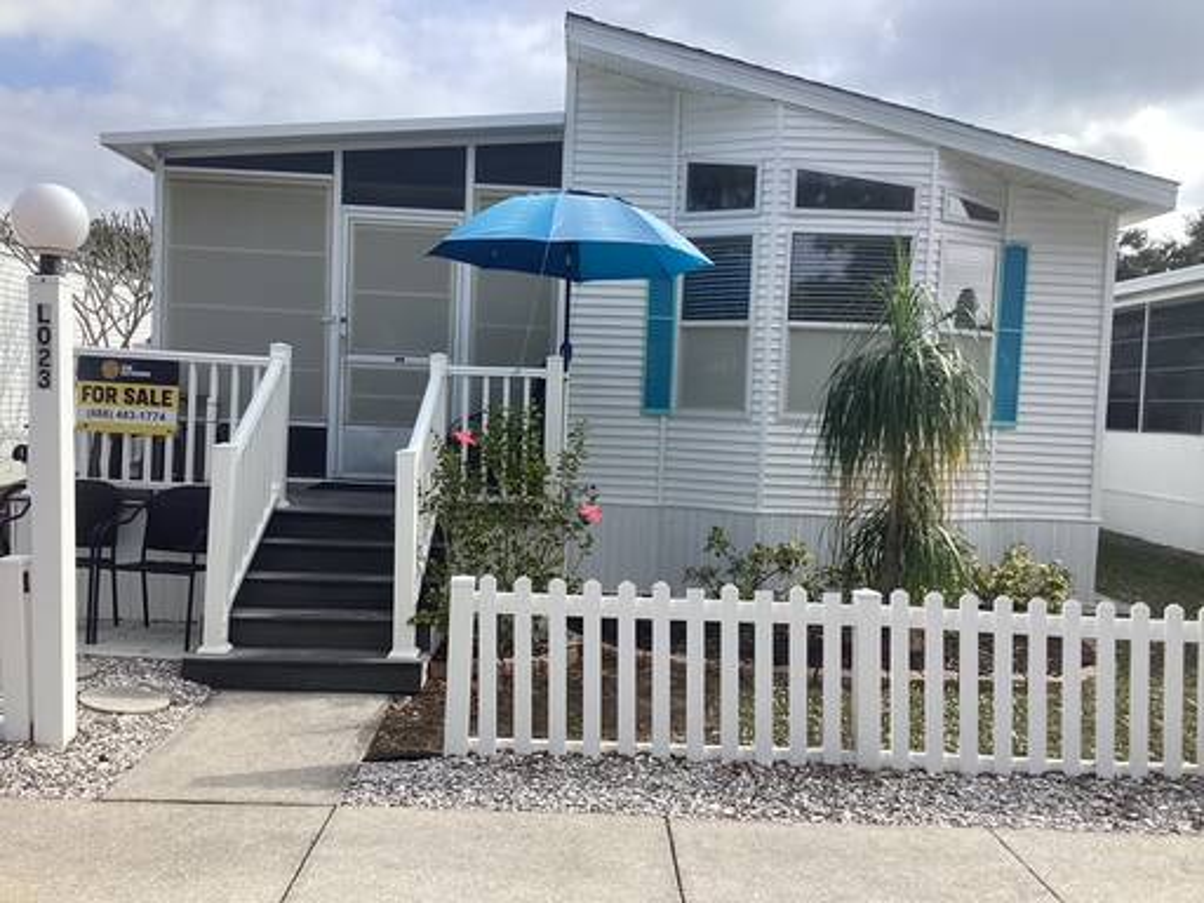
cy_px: 452
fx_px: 1078
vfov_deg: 45.4
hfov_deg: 58.4
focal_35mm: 31
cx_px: 602
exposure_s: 1/1381
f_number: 2.4
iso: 25
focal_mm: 3.3
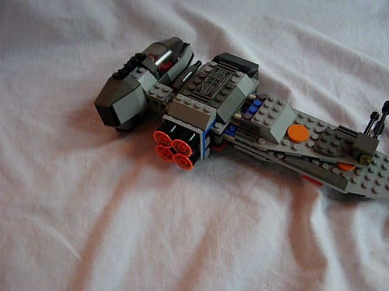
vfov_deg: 37.7
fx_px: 427
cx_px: 194
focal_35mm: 38
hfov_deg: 49.0
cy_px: 146
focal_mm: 7.8
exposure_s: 1/53.8
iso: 400
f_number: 2.8
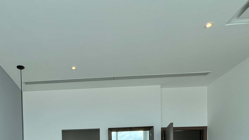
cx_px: 76
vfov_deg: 31.7
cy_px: 178
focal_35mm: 29
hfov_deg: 63.7
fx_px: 191
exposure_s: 1/235
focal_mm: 1.57
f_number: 1.8
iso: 32
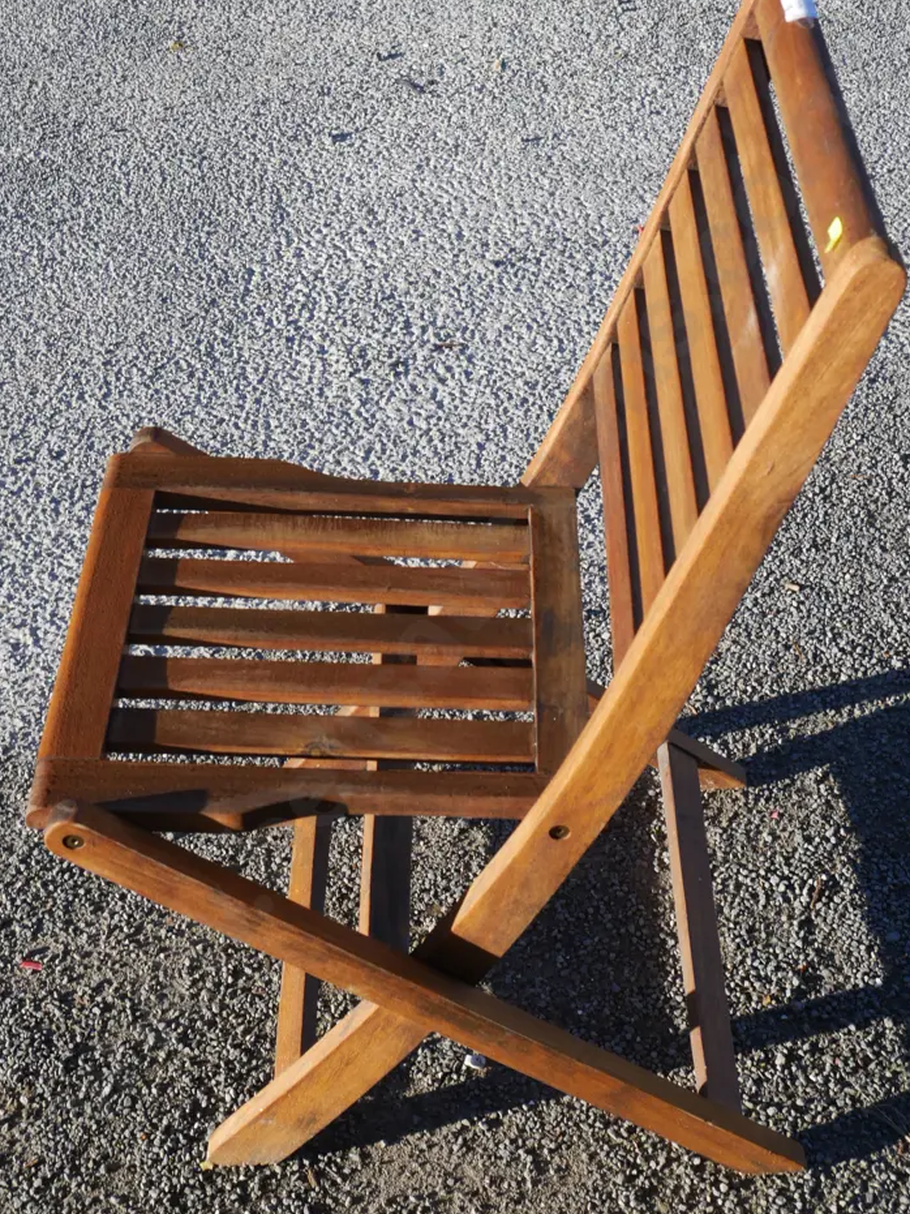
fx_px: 1928
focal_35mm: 55
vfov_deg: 34.9
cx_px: 475
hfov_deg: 26.6
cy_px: 587
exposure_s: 1/160
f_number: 7.1
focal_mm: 25
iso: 200
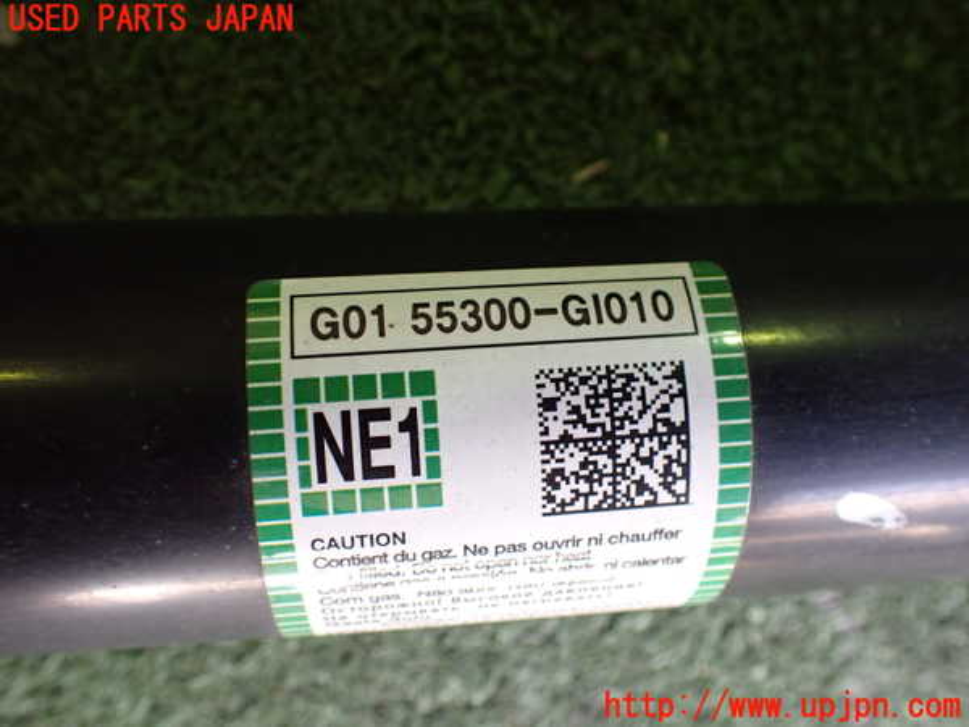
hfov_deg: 60.0
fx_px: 840
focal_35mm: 30
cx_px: 484
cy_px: 364
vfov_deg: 46.8
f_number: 2.3
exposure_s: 1/125
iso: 640
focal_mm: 5.4
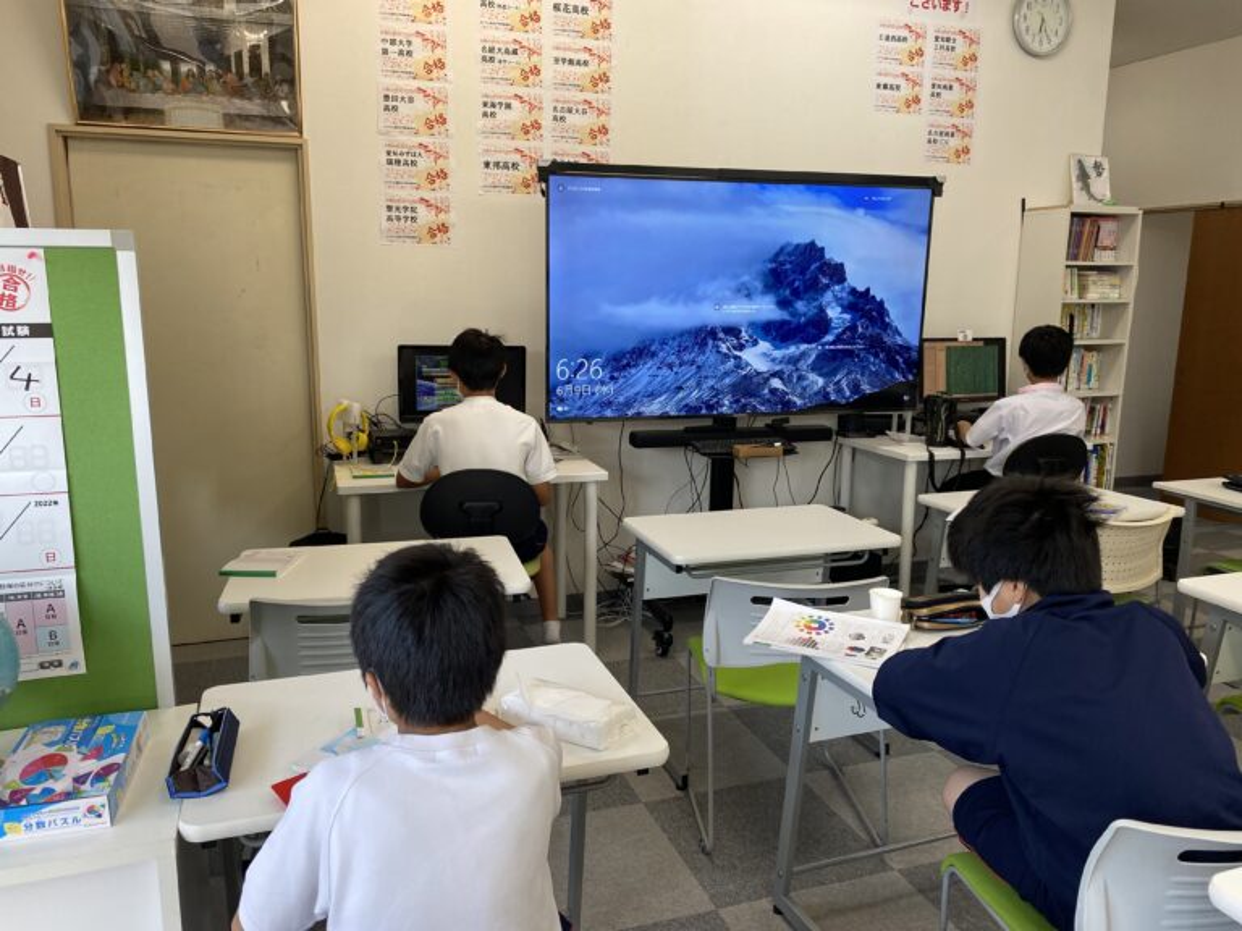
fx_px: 933
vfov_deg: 53.1
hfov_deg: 67.3
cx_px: 621
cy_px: 466
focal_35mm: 26
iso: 80
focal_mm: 4.25
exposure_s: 1/120
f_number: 1.8
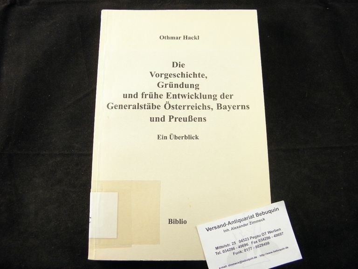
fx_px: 341
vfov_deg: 42.9
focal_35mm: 33
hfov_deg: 55.4
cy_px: 134
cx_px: 179
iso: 200
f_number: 3.6
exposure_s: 1/25
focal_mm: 5.9
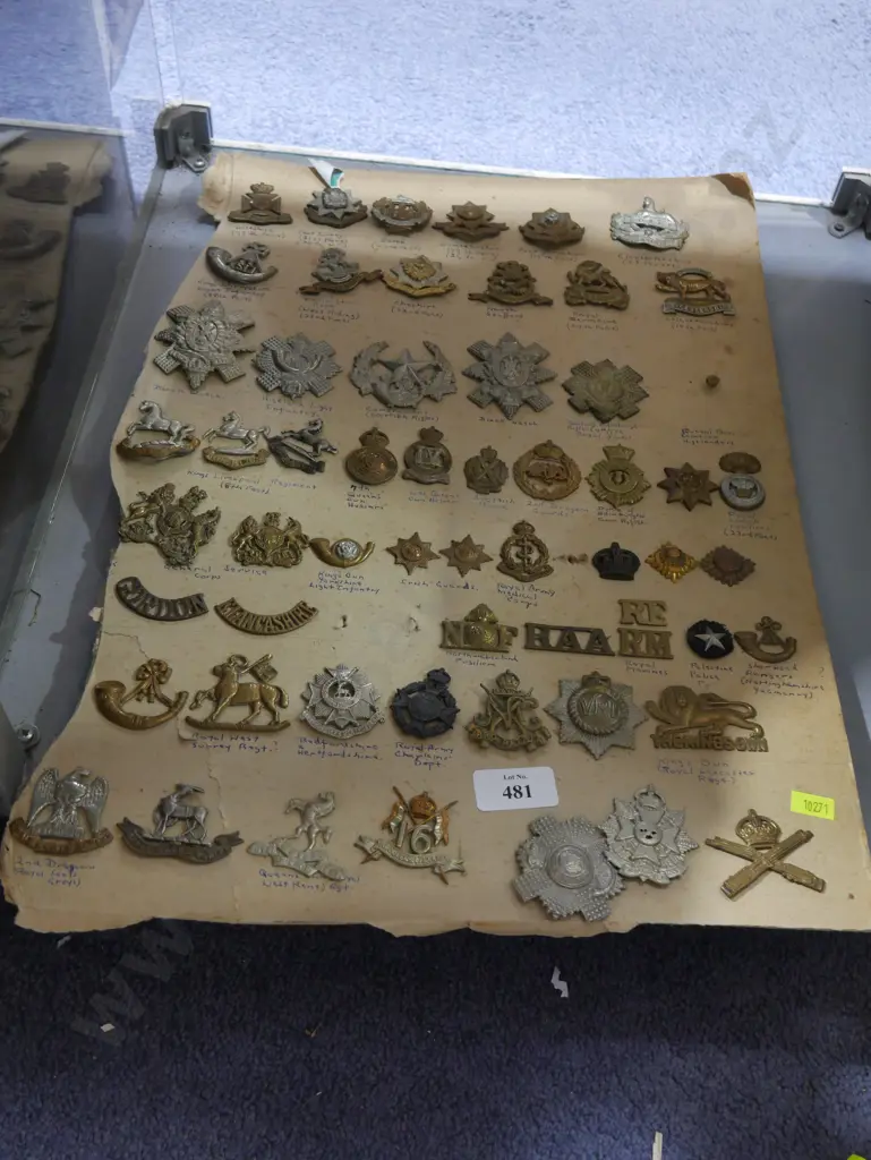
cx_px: 436
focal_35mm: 38
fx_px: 1274
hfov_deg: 37.8
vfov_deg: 49.0
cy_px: 580
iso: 1600
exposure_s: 1/60
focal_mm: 19
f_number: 4.1
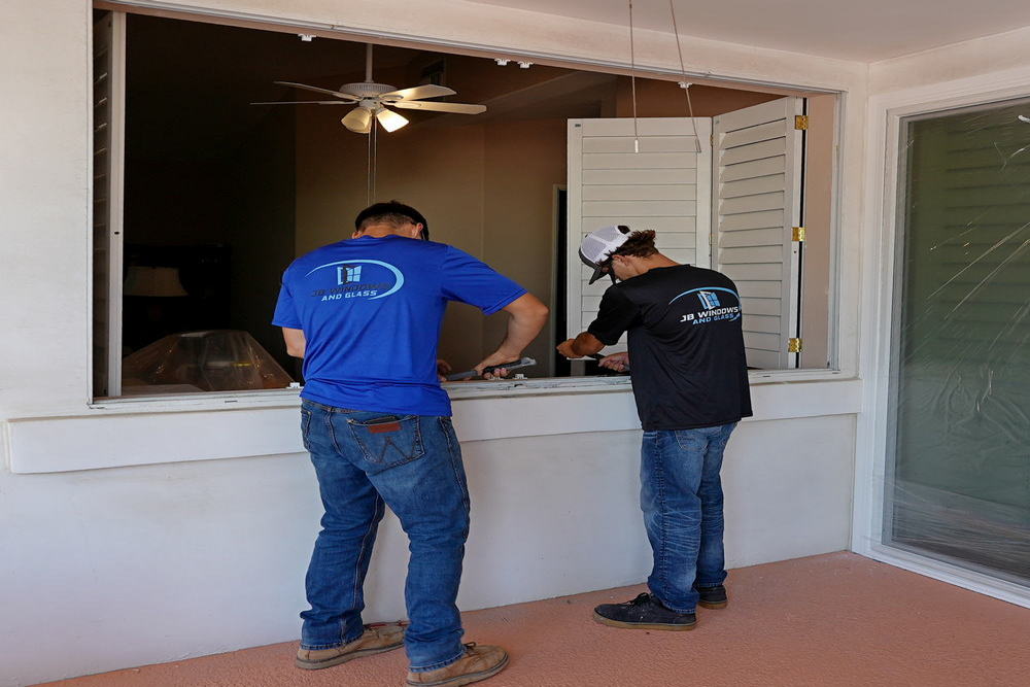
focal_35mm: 19
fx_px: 544
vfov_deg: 64.6
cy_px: 344
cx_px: 515
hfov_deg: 86.9
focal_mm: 19
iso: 400
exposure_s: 1/160
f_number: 4
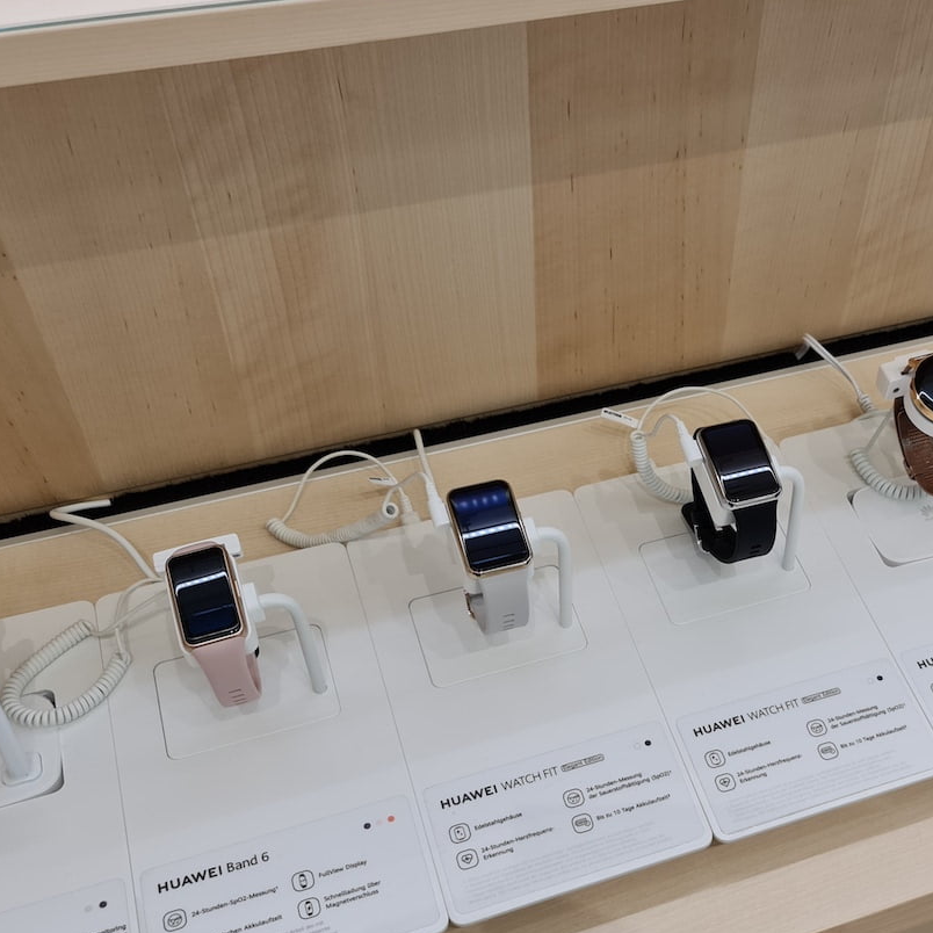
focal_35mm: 44
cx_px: 711
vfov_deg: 38.2
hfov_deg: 37.3
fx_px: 1342
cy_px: 557
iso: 50
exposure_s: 1/100
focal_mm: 7
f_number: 1.8
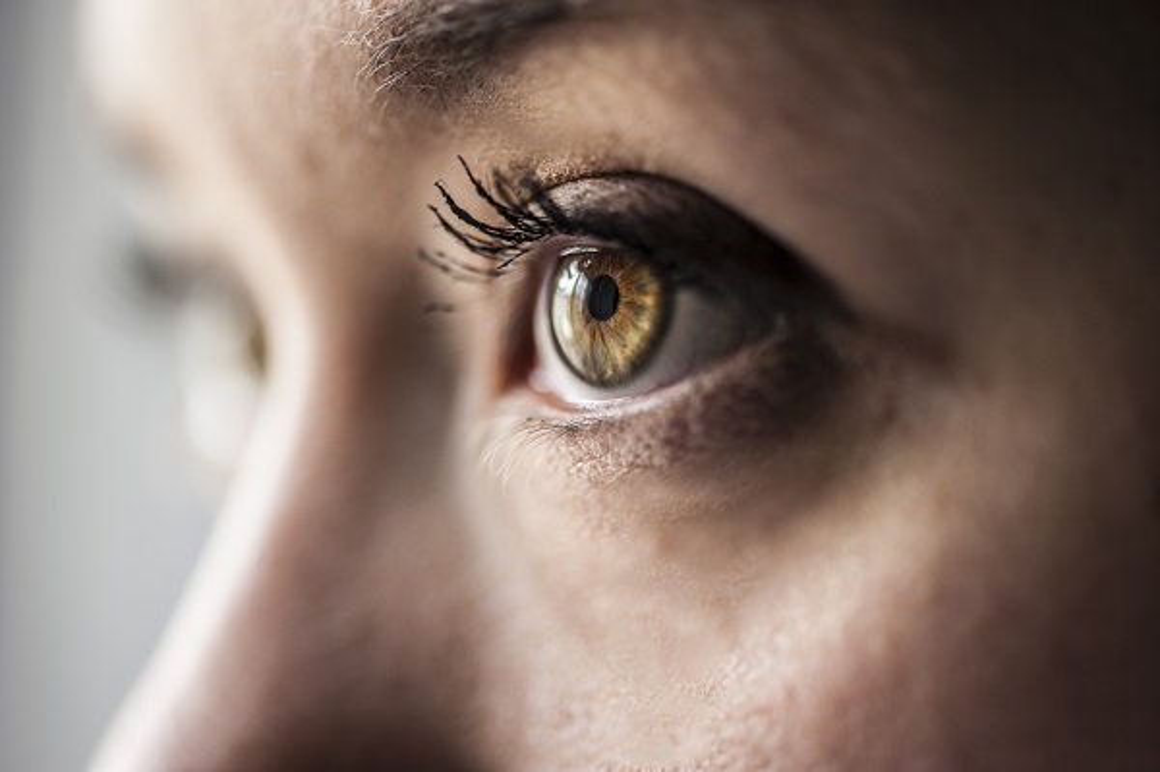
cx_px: 580
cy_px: 386
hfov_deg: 19.5
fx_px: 3380
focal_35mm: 105
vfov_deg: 13.0
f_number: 3.5
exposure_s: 1/40
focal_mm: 105
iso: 200
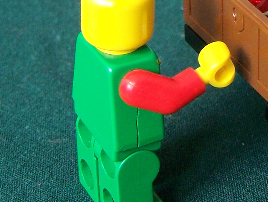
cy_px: -73
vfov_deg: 11.3
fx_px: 992
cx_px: 276
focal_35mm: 128
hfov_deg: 15.1
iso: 160
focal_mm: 6.3
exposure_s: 1/30
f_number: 2.8
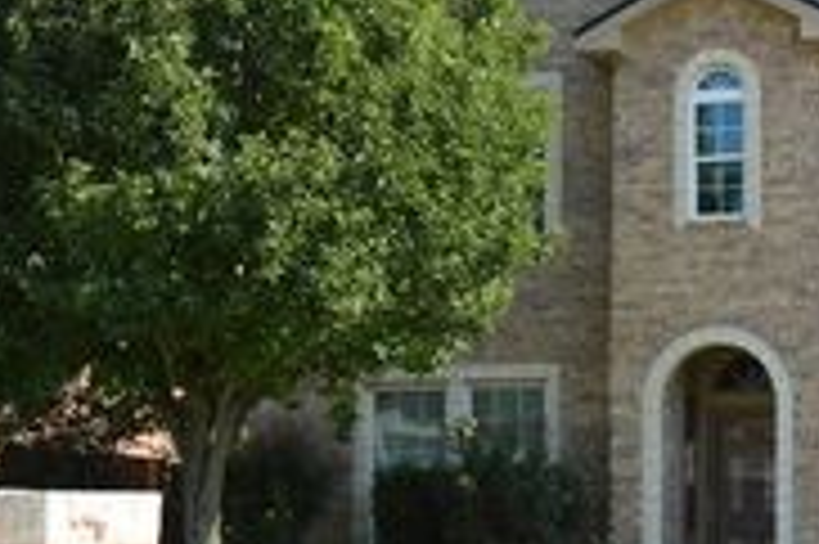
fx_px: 1682
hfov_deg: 26.0
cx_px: 810
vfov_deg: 18.3
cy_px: 405
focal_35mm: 74
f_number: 8
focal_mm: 18
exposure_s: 1/125
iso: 100
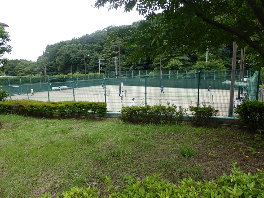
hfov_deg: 69.4
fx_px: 191
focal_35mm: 25
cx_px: 132
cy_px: 99
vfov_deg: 54.9
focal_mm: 4.3
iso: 100
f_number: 3.3
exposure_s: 1/200
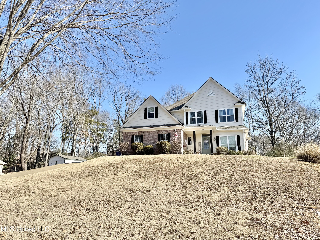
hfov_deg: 71.6
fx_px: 222
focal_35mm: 24
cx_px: 160
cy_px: 120
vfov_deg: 56.8
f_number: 1.78
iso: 80
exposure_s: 1/3597
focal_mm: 6.76
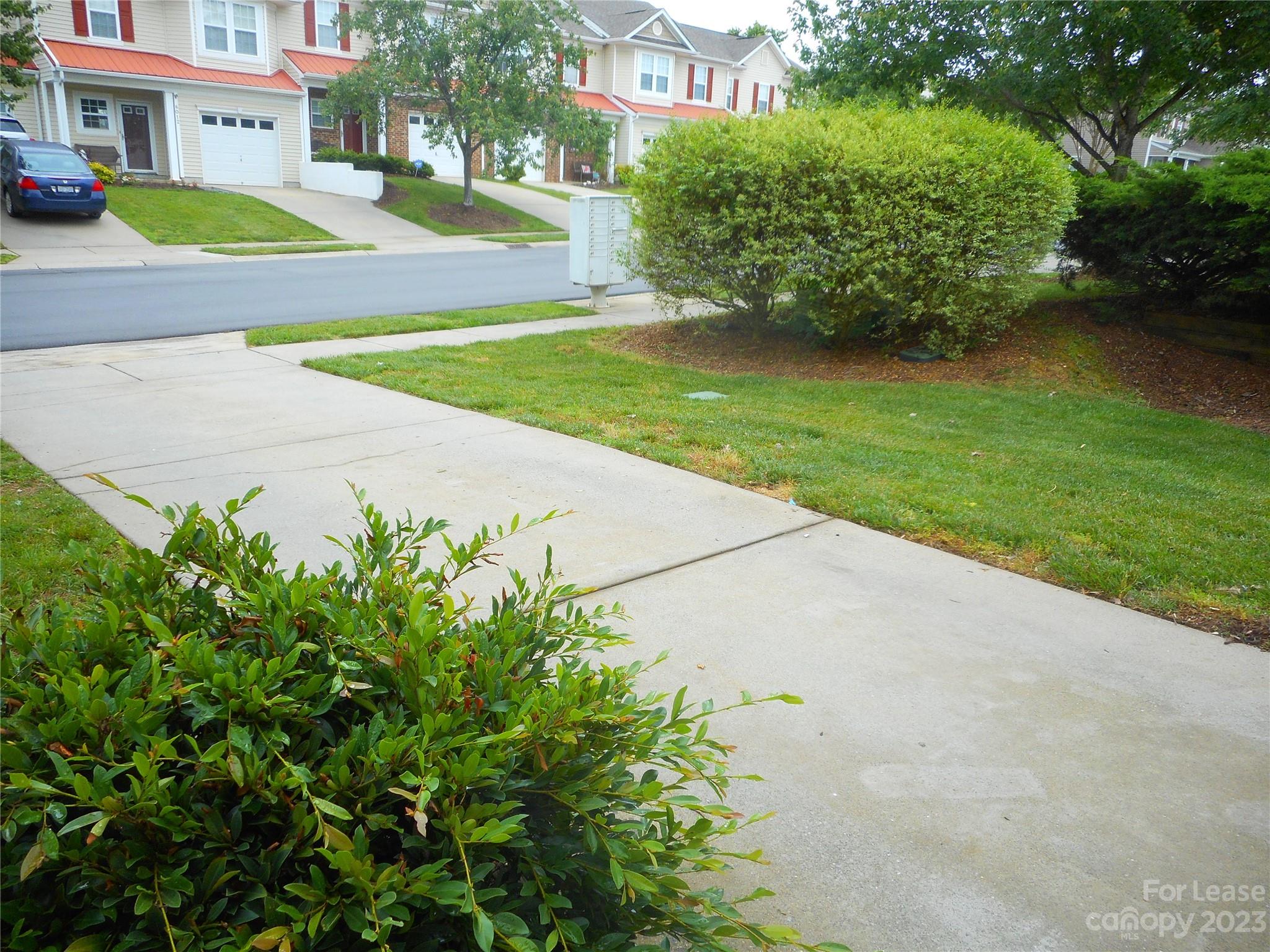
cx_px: 635
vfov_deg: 54.9
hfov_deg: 69.4
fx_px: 917
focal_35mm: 25
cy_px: 476
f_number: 3.7
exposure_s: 1/160
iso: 80
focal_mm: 4.5
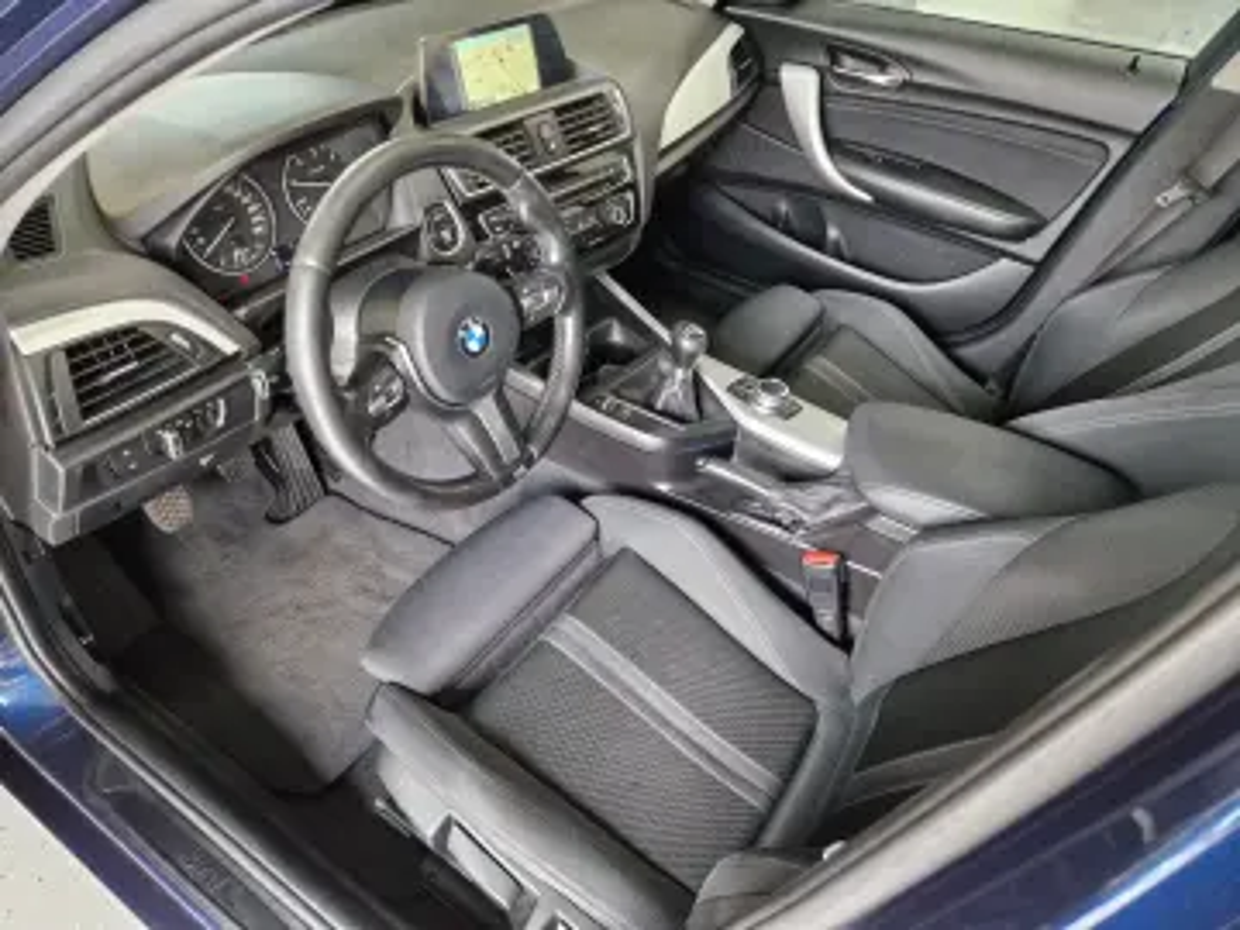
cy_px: 465
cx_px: 620
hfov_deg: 73.9
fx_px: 824
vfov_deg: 58.9
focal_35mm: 23
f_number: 1.8
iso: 400
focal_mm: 5.4
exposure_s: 1/100
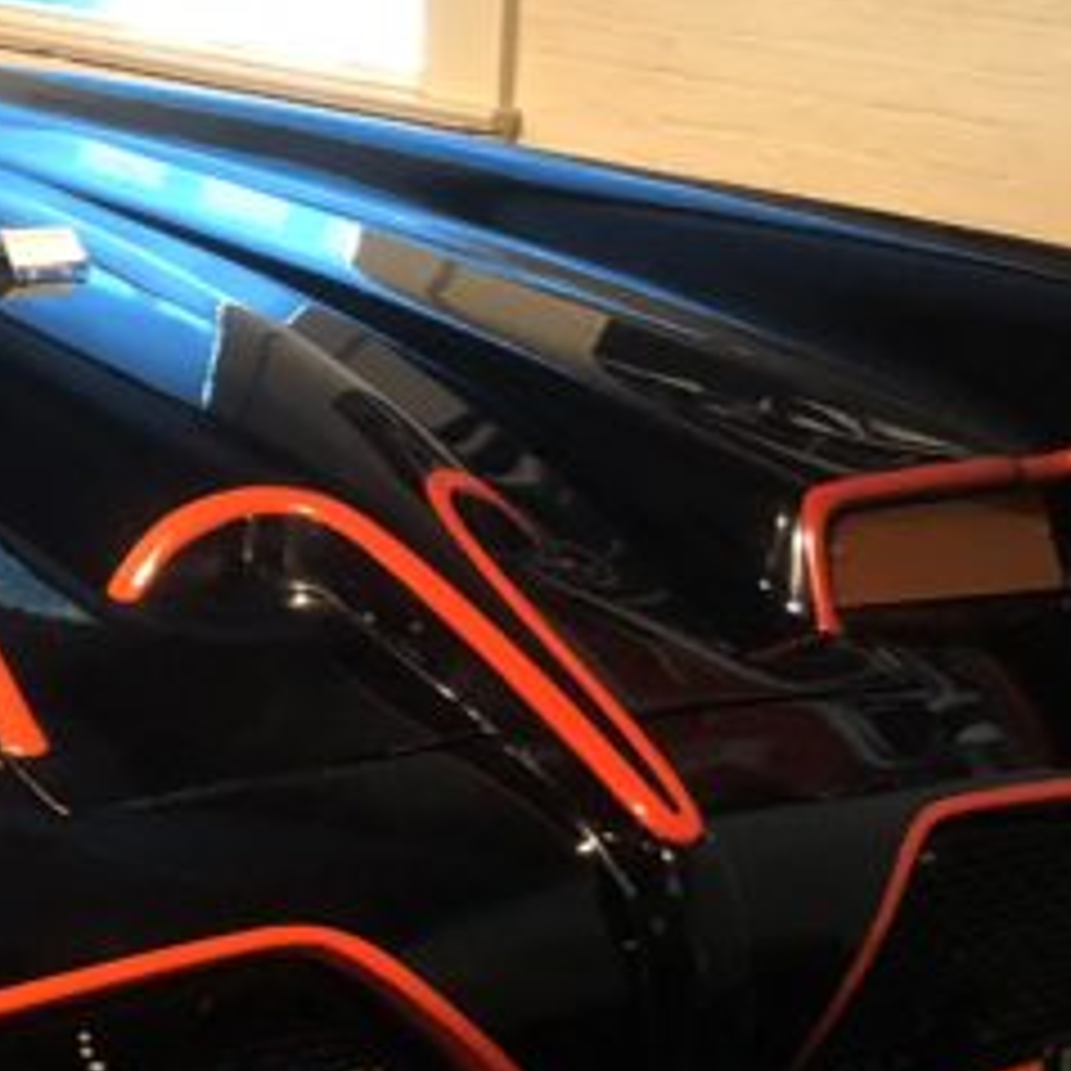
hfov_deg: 14.9
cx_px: -405
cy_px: 182
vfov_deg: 15.6
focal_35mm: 111
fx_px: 3885
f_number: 1.8
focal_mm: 3.99
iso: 80
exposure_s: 1/7
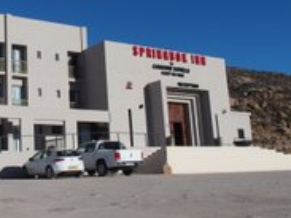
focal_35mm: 55
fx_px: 462
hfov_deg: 34.0
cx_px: 60
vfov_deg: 26.3
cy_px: 68
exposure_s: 1/800
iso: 100
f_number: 5.6
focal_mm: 6
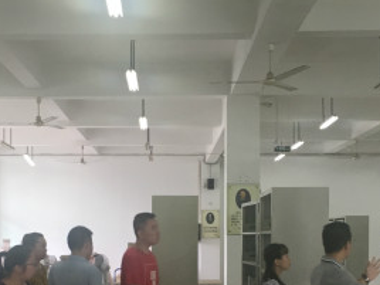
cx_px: 146
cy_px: 245
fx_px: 714
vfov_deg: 22.2
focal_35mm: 65
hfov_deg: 29.7
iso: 100
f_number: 2.2
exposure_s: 1/33
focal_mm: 4.15
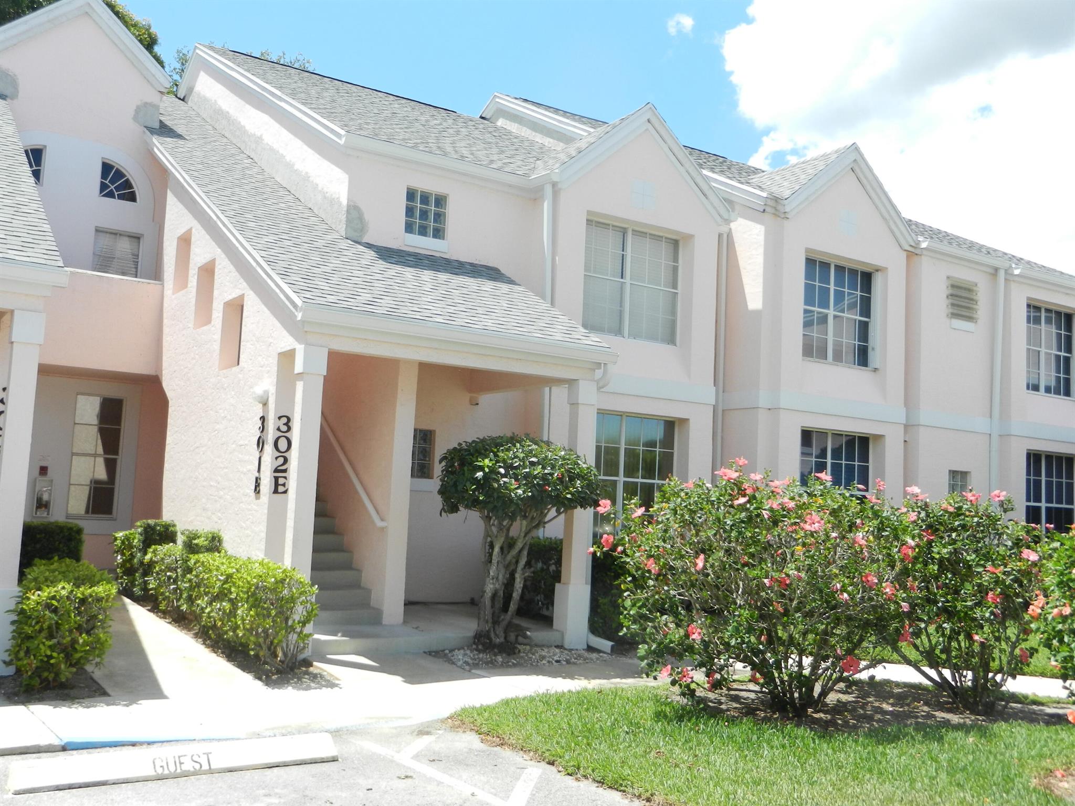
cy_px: 403
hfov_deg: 55.4
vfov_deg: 42.9
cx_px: 538
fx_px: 1025
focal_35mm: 33
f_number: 3.8
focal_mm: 5.9
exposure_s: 1/800
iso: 160
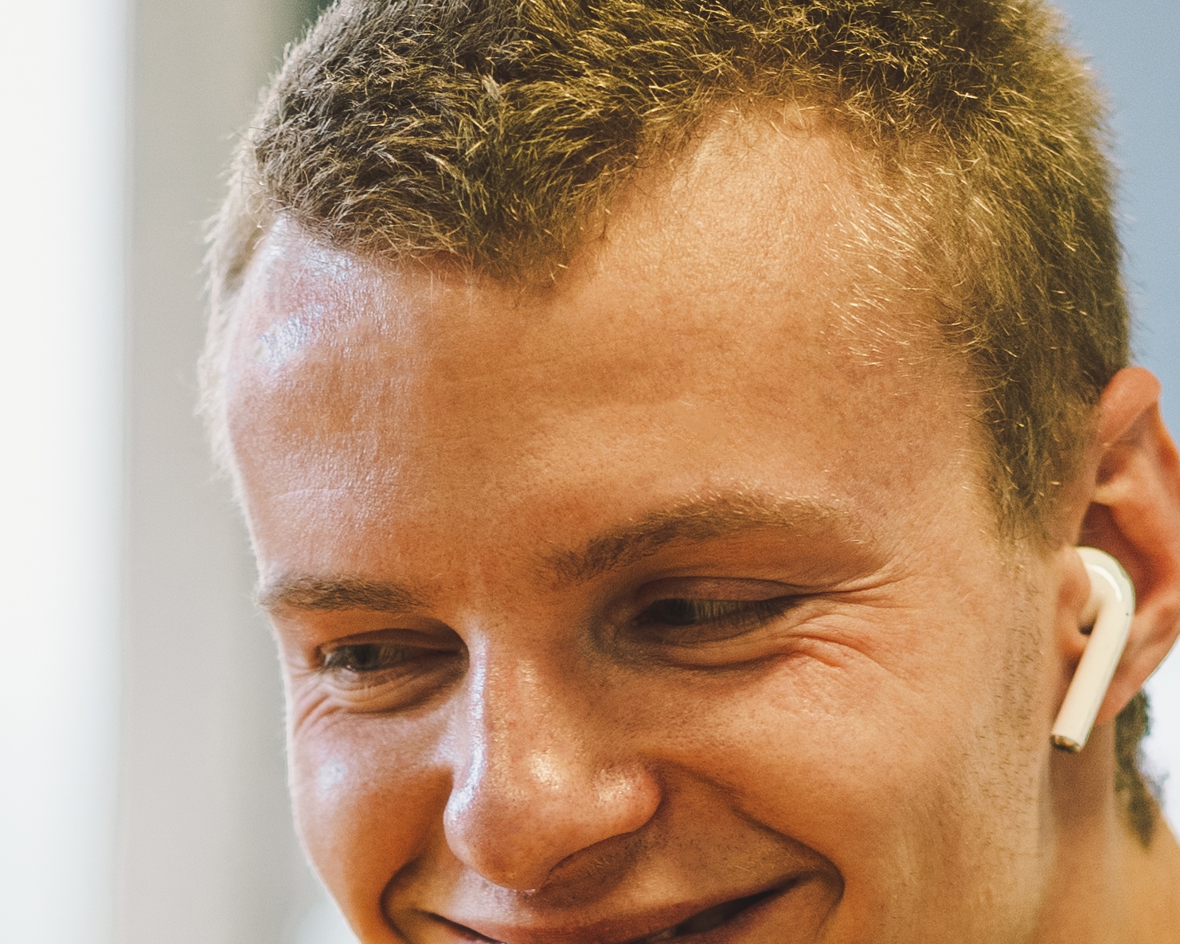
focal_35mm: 209
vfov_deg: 7.3
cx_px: 249
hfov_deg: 9.2
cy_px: 1404
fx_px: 7298
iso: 250
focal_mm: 55
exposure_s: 1/200
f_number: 1.8
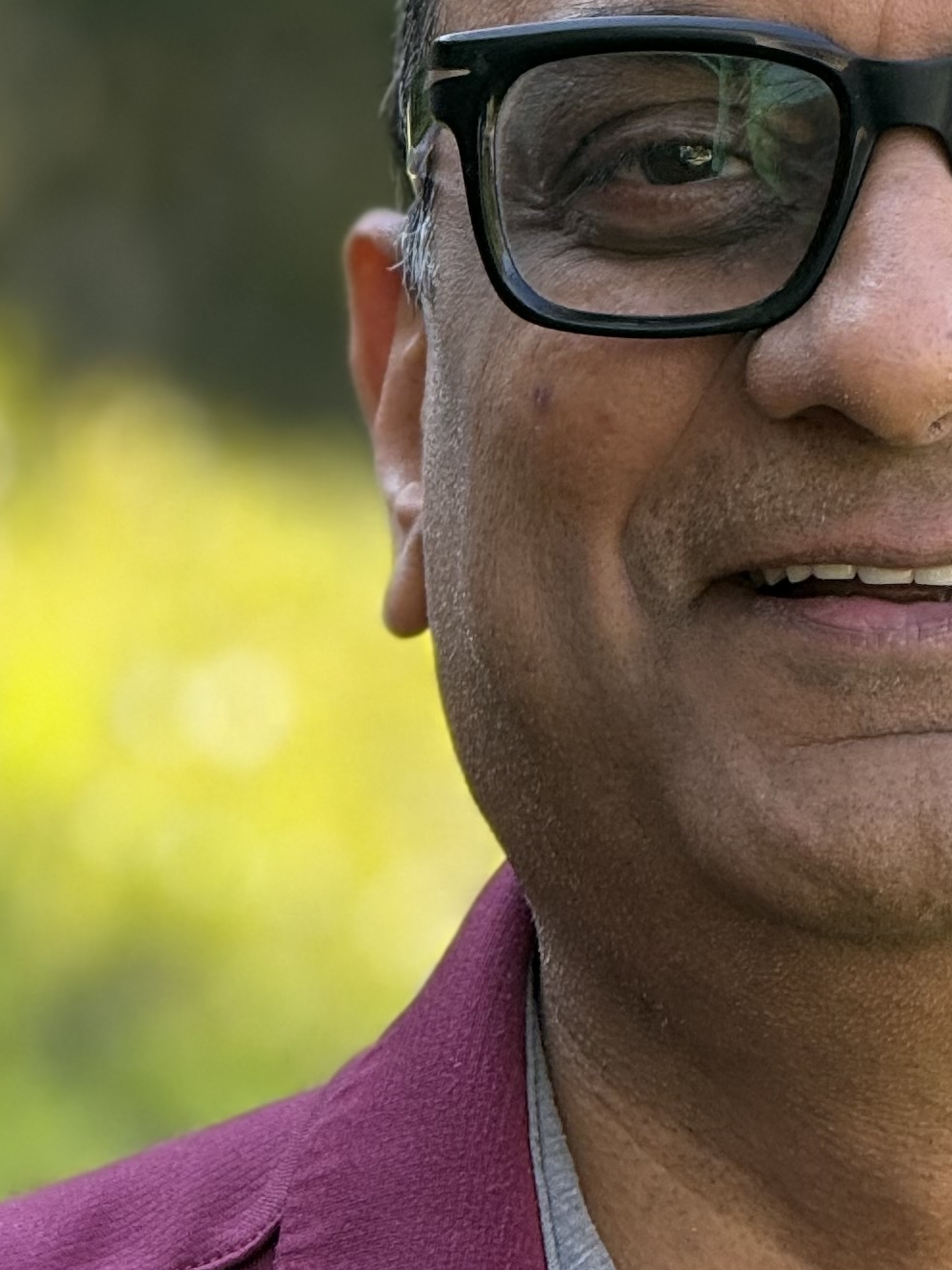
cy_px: 550
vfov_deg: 5.4
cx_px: 872
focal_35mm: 366
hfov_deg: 4.1
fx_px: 13425
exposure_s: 1/99
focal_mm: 15.66
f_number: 2.8
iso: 64
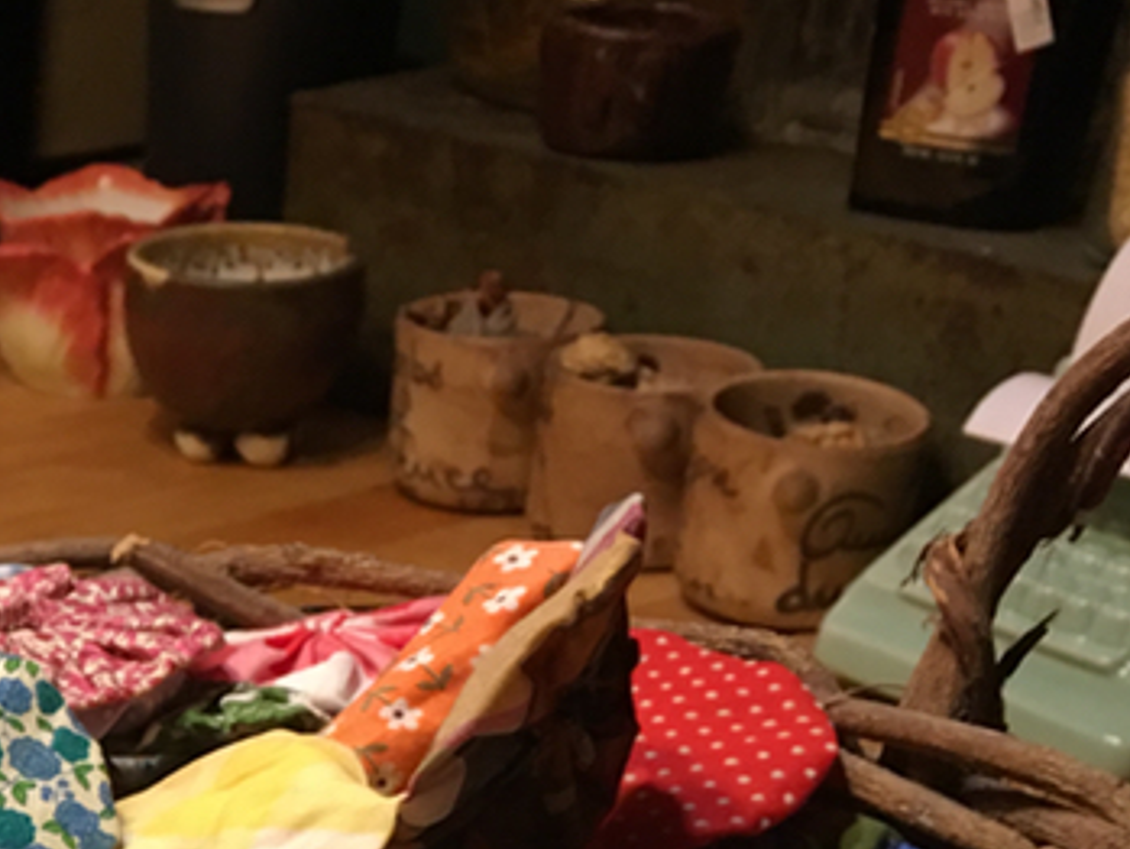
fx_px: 2710
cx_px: -291
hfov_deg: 21.5
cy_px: 1108
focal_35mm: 83
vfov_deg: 16.8
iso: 64
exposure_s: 1/15
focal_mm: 4.15
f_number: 2.2
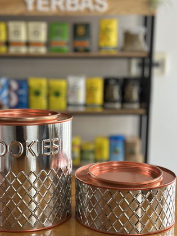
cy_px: 139
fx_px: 415
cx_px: 75
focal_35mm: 61
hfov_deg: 24.0
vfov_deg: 31.6
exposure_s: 1/133
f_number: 1.78
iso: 125
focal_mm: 6.86
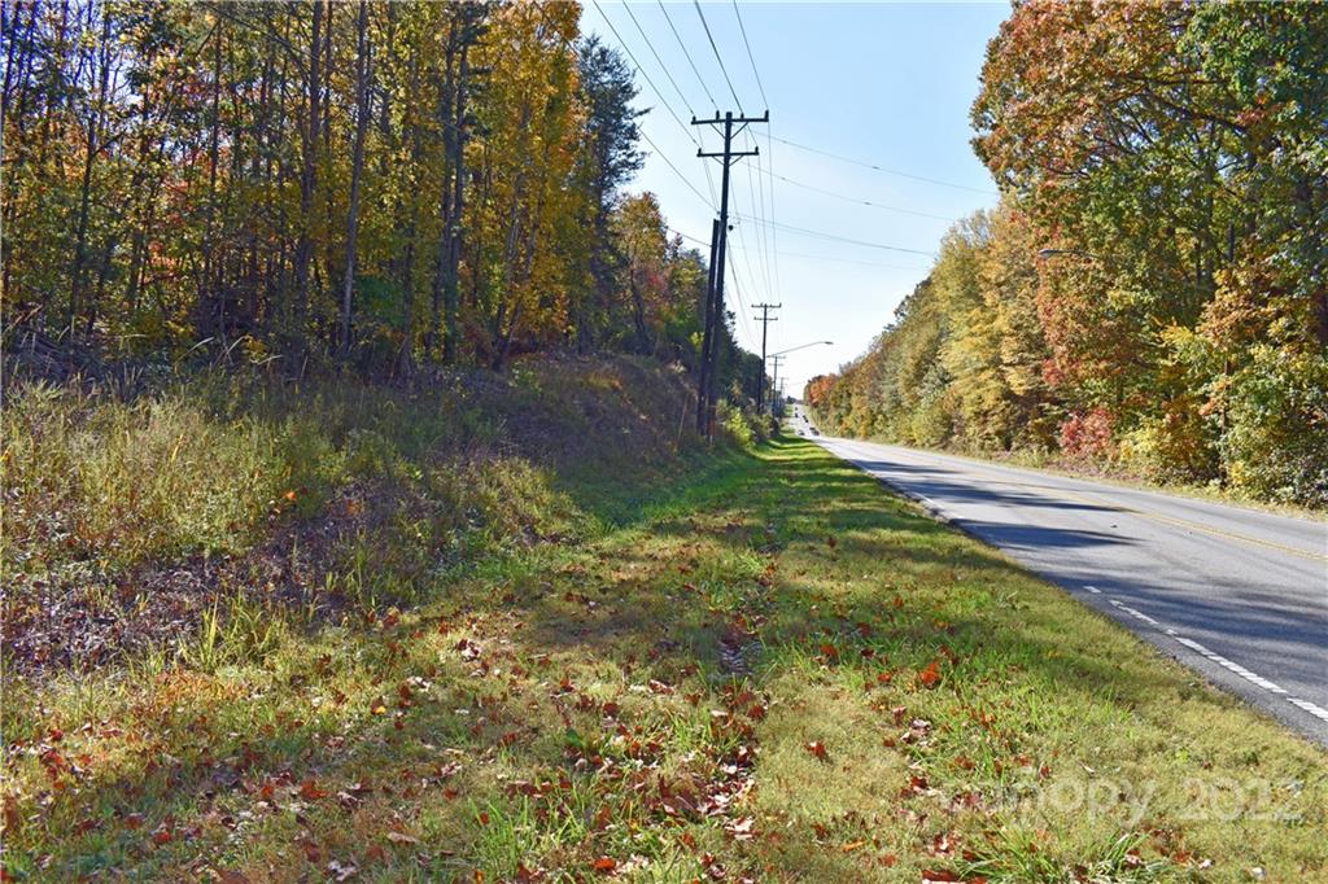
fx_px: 996
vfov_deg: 47.9
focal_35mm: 27
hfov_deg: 67.4
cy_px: 442
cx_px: 664
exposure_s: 1/200
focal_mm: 18
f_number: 7.1
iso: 100
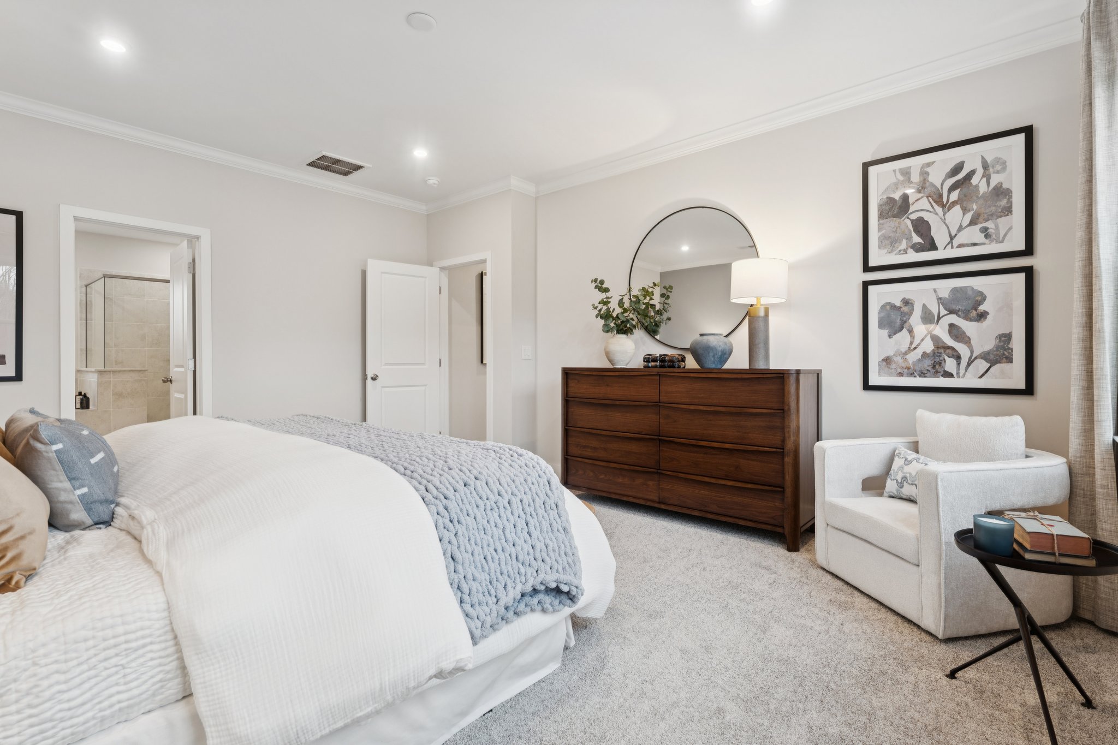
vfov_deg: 73.7
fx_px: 497
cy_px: 372
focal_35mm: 16
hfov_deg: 96.7
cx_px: 559
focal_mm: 16
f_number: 8
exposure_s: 1/8
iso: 400
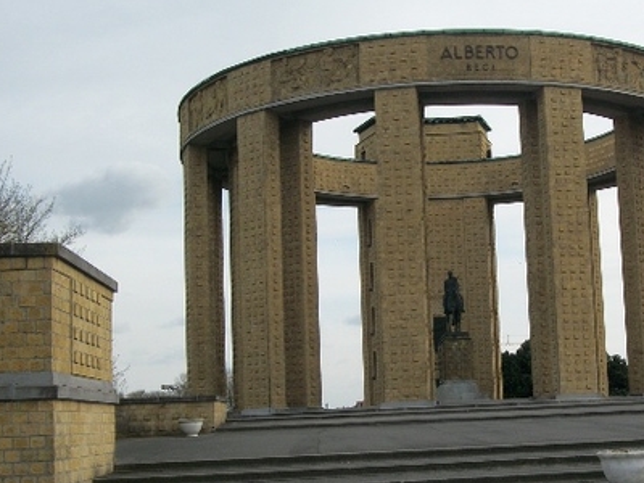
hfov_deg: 31.9
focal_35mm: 60
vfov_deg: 24.4
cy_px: 288
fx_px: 1116
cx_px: 438
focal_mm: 7.1
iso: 80
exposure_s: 1/125
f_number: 9.9
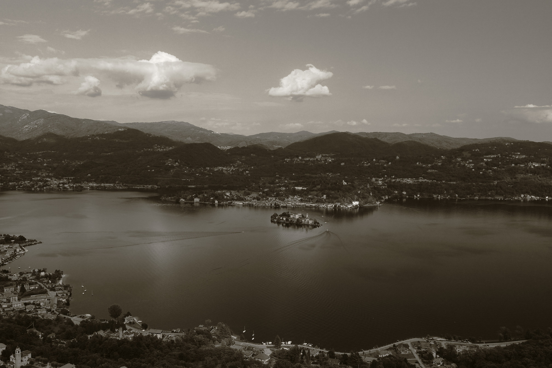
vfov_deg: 43.6
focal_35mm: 30
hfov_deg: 61.9
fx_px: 460
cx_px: 276
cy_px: 184
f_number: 7.1
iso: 100
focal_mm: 20
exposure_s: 1/160
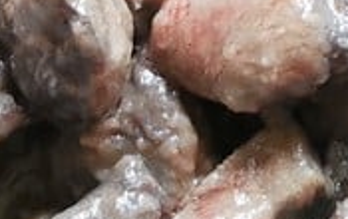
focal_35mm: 196
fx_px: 1862
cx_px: 382
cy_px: -448
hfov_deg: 10.5
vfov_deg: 6.2
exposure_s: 1/60
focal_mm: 5.56
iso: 250
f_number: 1.6
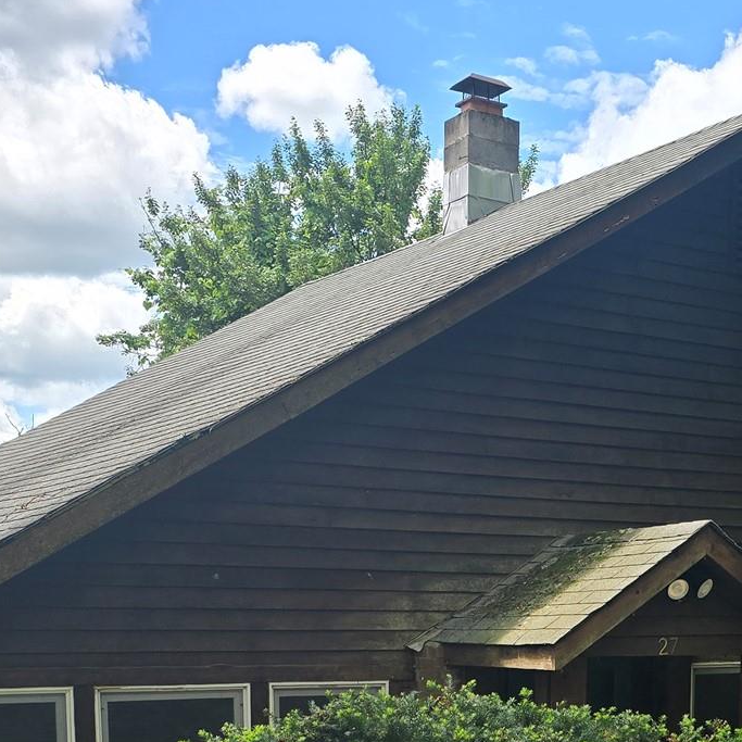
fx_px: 1479
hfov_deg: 27.7
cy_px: 805
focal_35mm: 61
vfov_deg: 26.1
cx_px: 568
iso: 12
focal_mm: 6.3
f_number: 1.7
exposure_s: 1/277
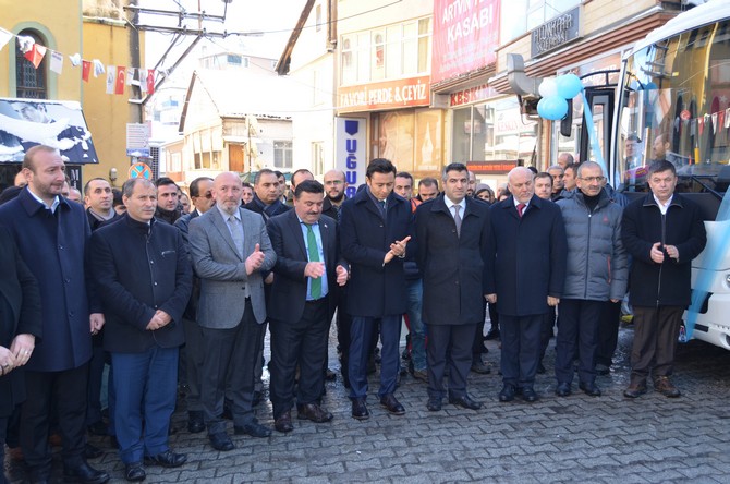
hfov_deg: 57.3
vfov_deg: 39.8
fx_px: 668
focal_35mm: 33
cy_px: 242
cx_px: 365
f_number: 3.5
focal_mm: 22
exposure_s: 1/160
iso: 200
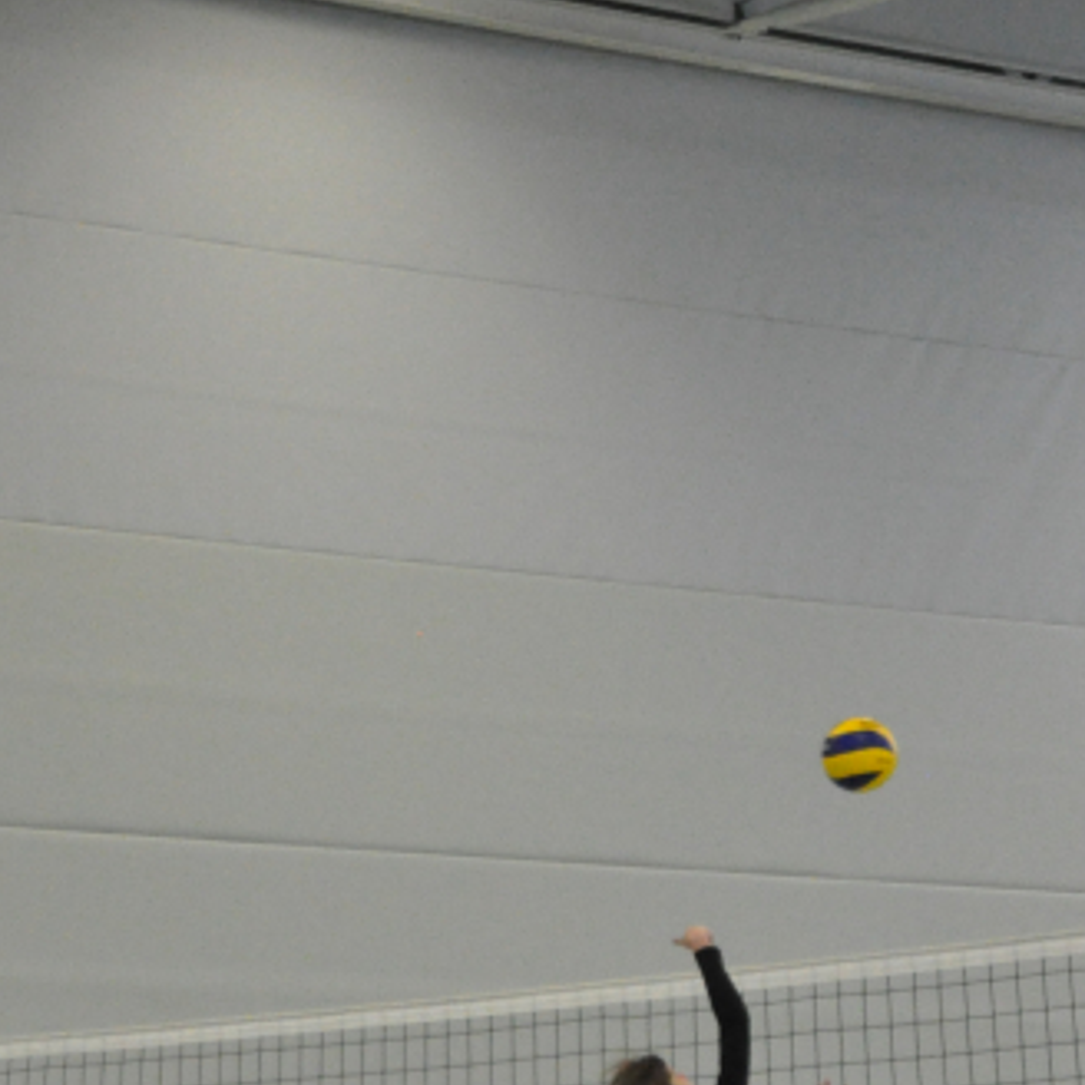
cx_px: 629
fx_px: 6206
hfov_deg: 10.0
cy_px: 1068
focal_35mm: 175
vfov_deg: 9.9
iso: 3200
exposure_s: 1/400
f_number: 4.5
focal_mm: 44
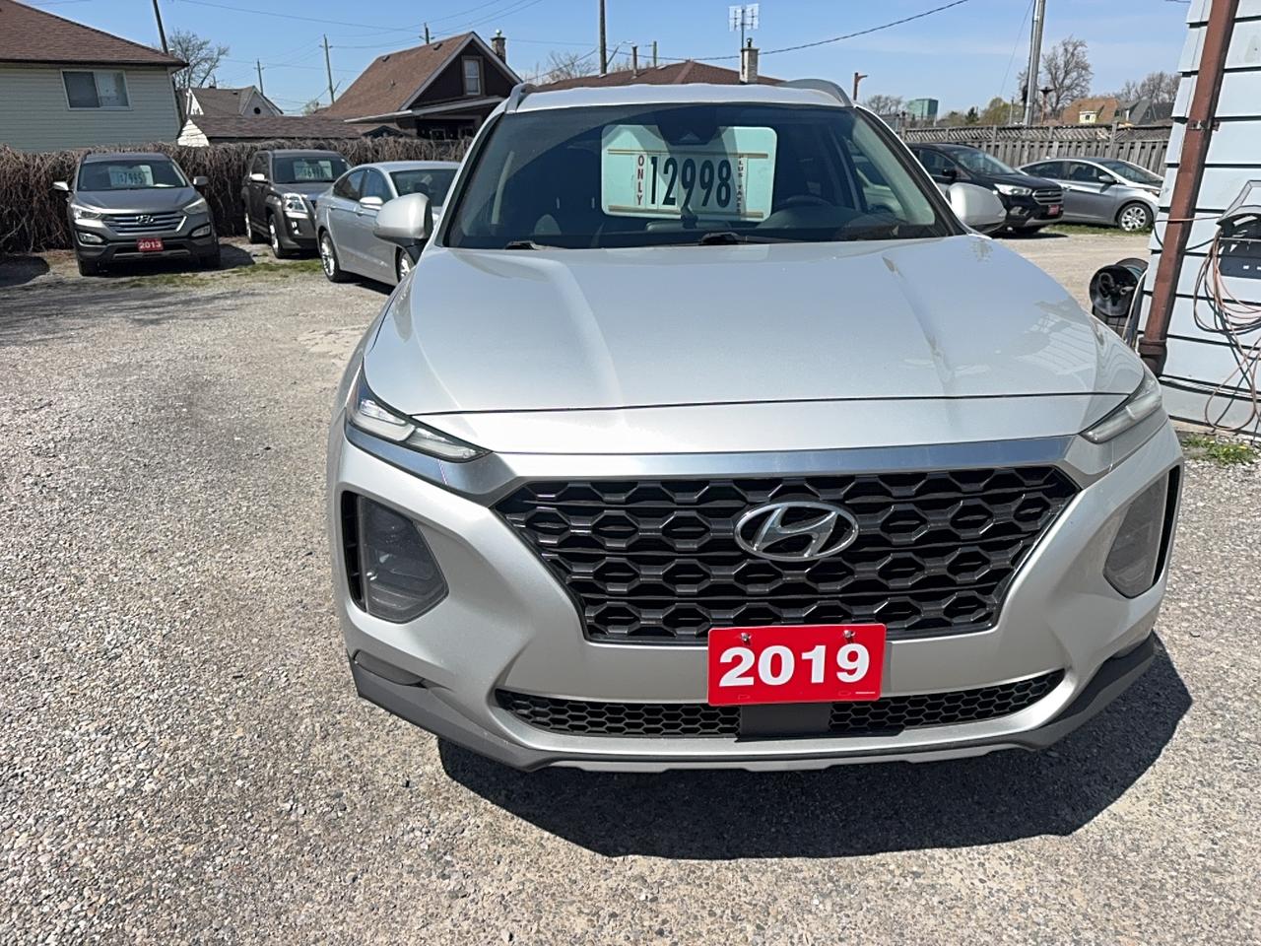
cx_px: 630
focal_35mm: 24
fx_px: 874
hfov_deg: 71.6
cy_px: 473
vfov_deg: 56.8
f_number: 1.78
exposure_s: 1/7634
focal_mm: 6.76
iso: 64
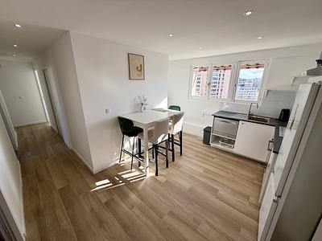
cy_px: 120
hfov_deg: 102.1
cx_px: 161
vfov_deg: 85.7
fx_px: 130
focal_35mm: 14
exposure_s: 1/240
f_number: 2.2
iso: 40
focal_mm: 2.22
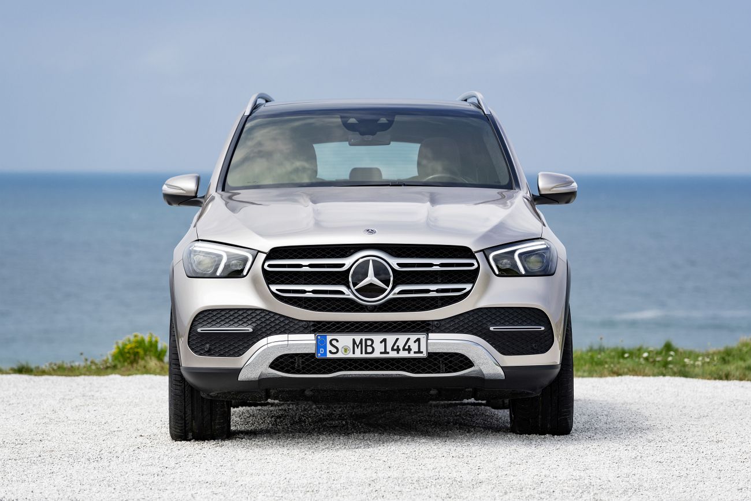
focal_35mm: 165
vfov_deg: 8.3
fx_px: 3442
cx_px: 376
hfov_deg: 12.5
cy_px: 250
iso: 100
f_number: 5.6
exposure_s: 1/1000
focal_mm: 165
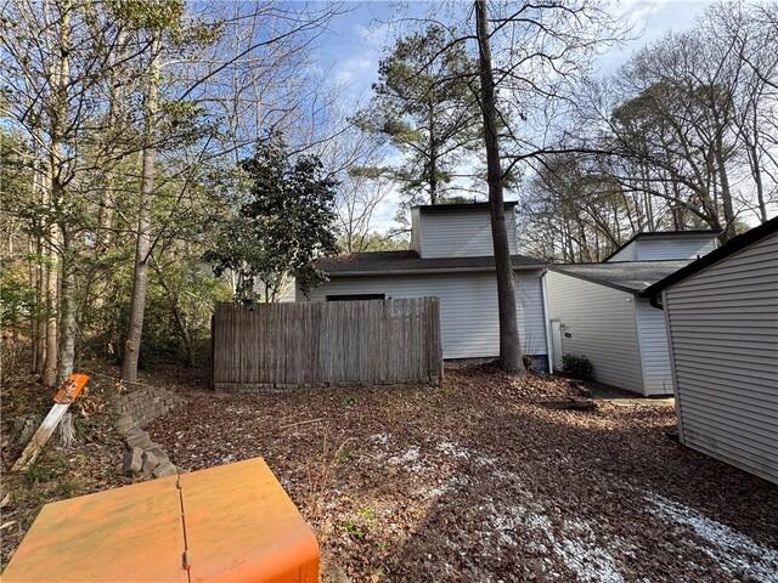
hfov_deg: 102.1
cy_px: 292
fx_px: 315
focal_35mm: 14
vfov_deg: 85.7
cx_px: 389
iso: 40
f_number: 2.2
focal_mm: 2.22
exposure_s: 1/306
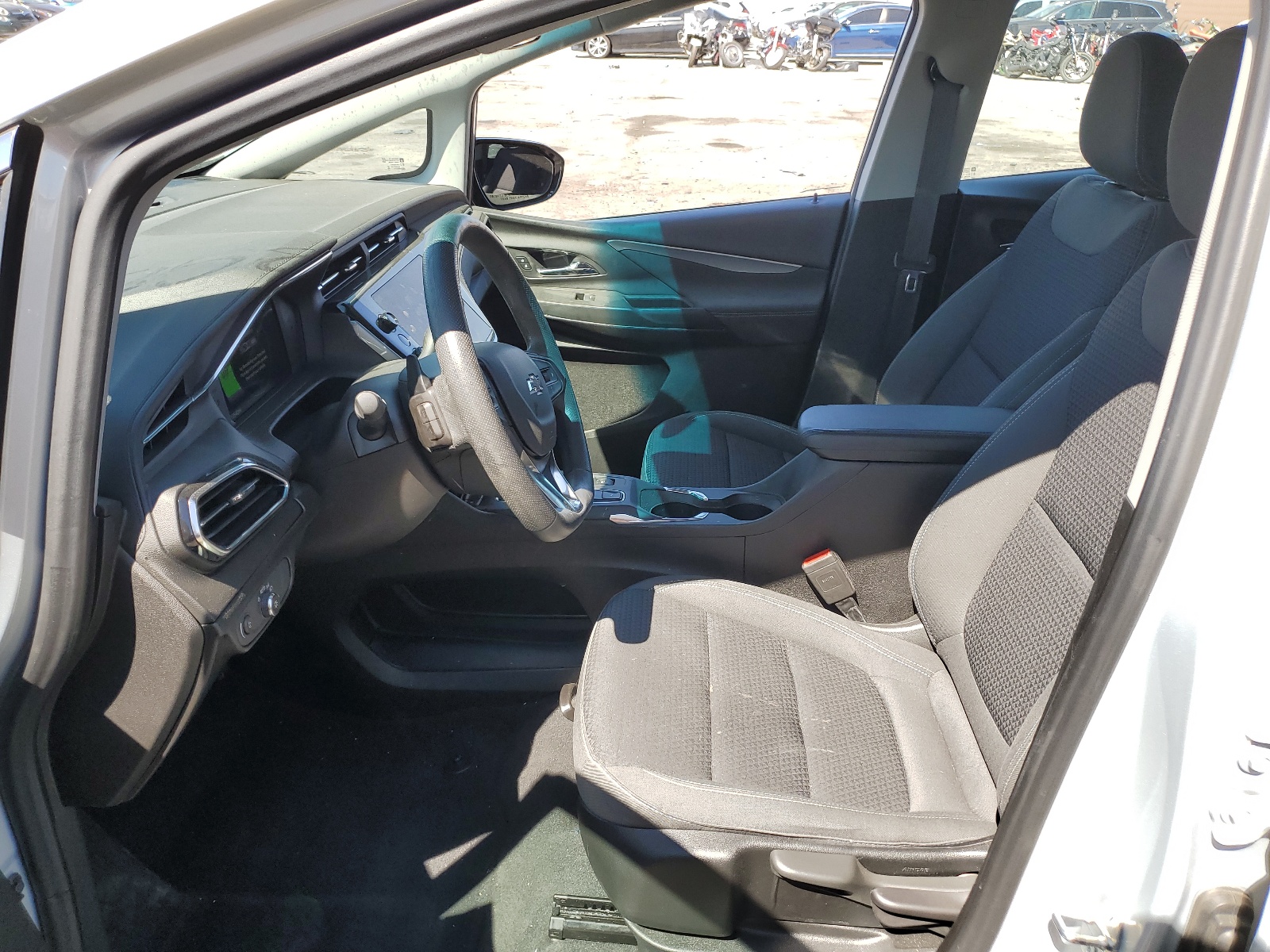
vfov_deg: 53.1
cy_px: 476
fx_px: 954
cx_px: 635
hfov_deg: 67.3
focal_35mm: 26
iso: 50
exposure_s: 1/588
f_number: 1.5
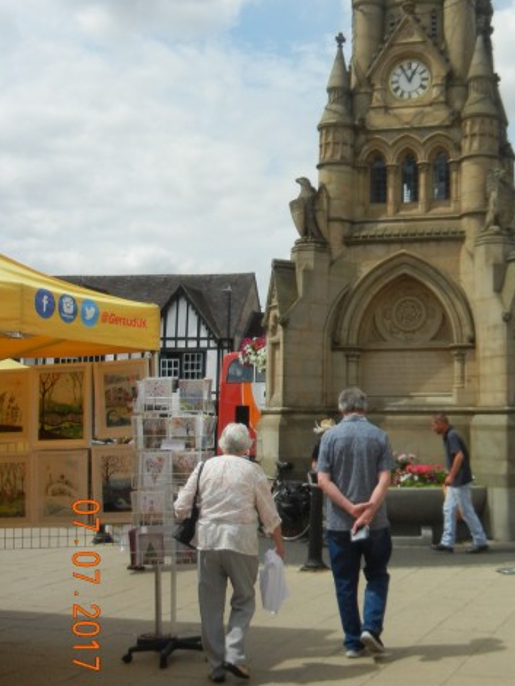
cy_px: 283
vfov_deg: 38.8
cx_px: 419
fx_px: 971
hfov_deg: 29.0
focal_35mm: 49
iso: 160
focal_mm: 5.4
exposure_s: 1/600
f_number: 7
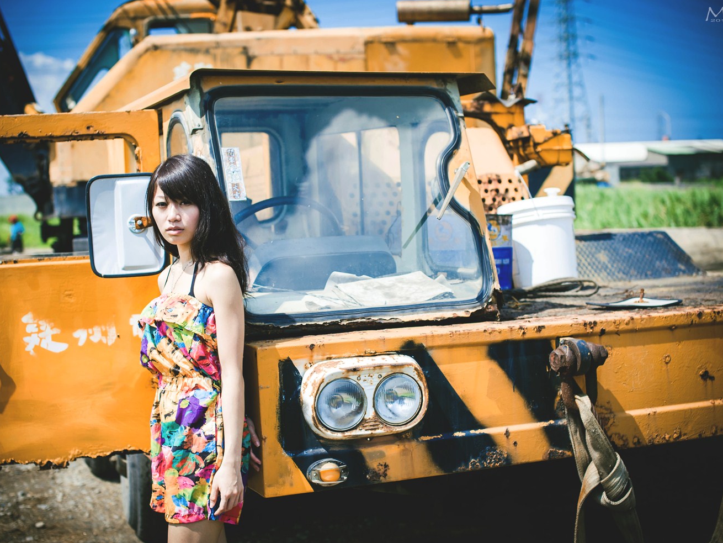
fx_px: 1149
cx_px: 340
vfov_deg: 26.6
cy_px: 275
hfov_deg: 34.9
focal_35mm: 55
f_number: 2.8
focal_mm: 50
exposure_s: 1/3200
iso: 250
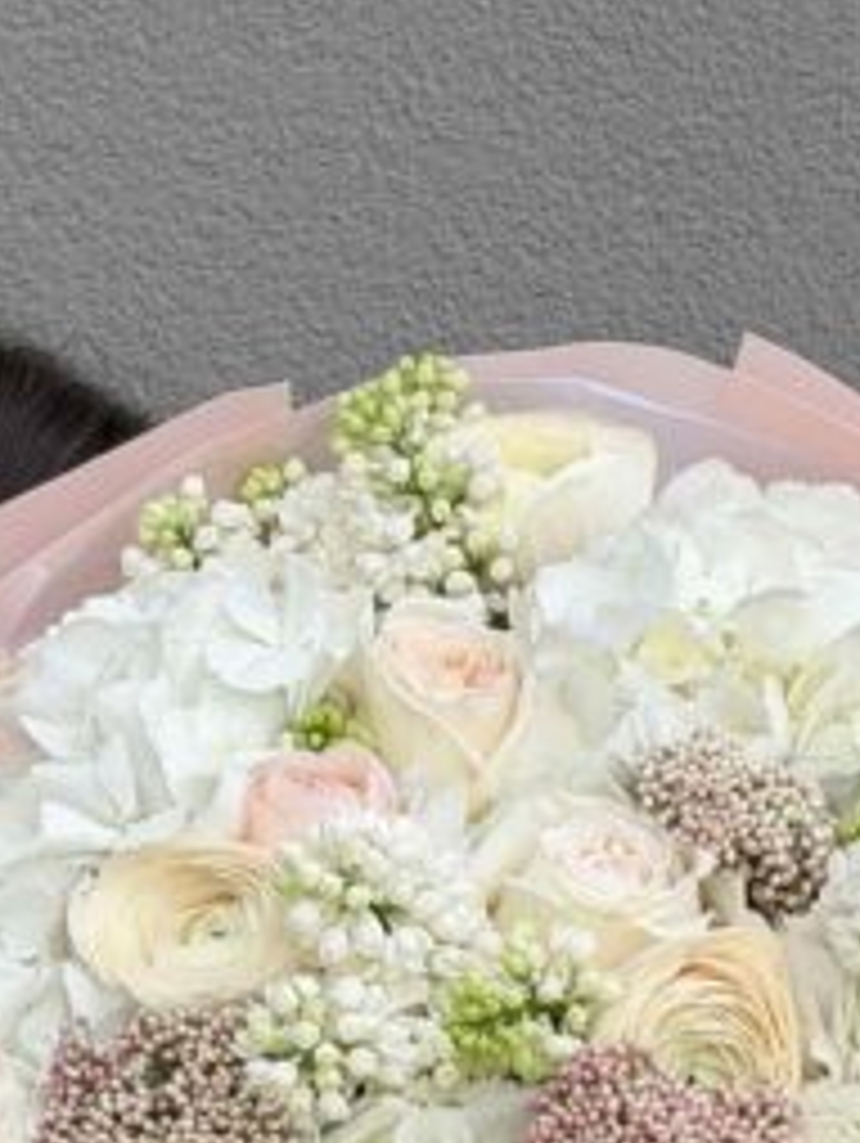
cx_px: 482
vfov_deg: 12.8
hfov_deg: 9.8
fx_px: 4994
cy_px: 1256
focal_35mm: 151
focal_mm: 6.76
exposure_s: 1/1715
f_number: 1.78
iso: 64
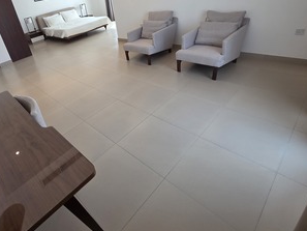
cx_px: 109
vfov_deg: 64.4
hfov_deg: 79.7
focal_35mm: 20
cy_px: 78
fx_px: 177
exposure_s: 1/100
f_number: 1.9
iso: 125
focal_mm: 2.2
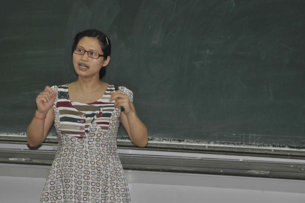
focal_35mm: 196
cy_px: 103
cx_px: 140
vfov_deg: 7.0
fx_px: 1655
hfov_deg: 10.5
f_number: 5.6
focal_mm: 105
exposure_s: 1/60
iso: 800
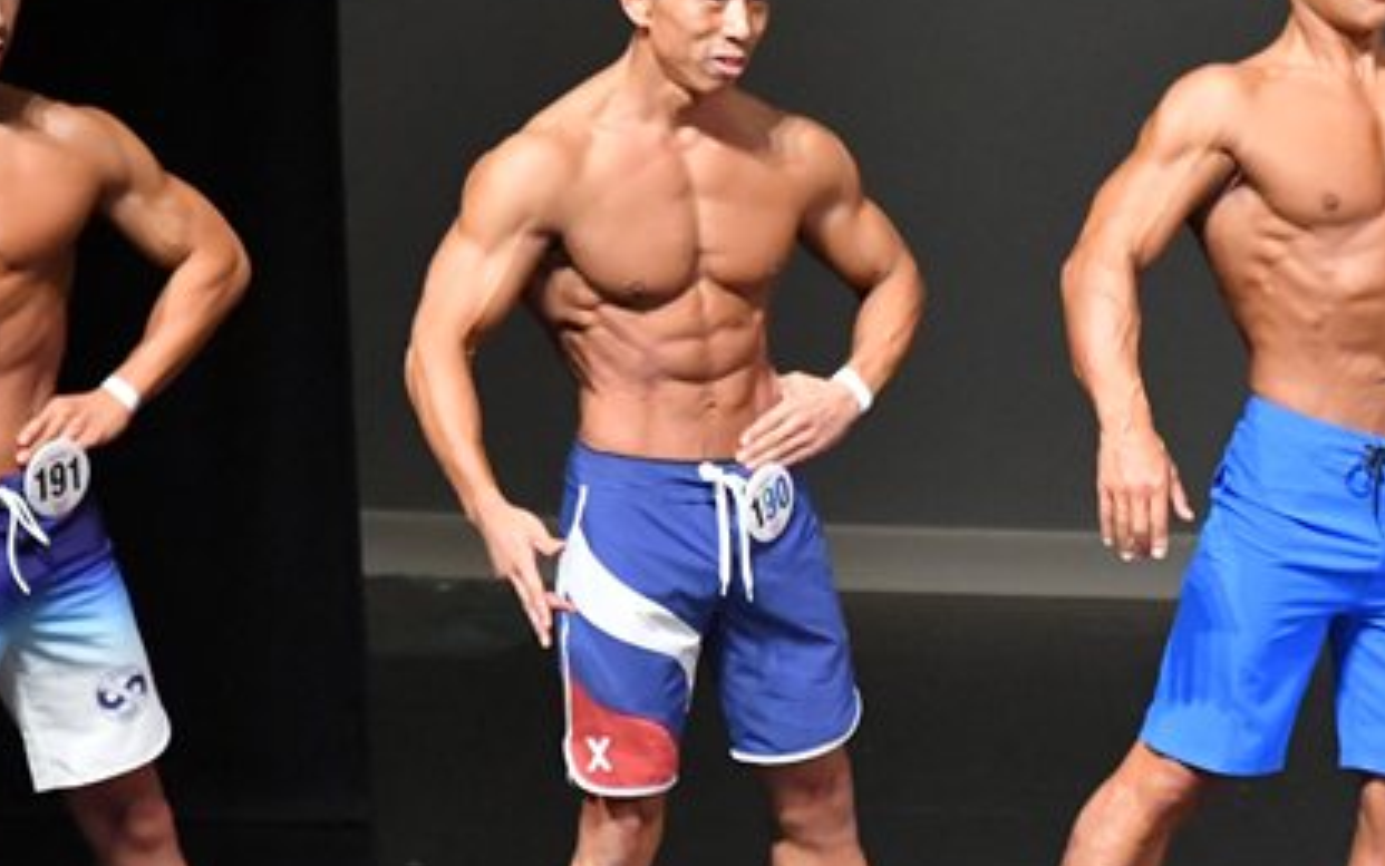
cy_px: 492
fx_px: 22691
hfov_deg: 3.5
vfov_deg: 2.2
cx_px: 1086
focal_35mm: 601
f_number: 5.6
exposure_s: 1/400
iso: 10000
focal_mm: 210
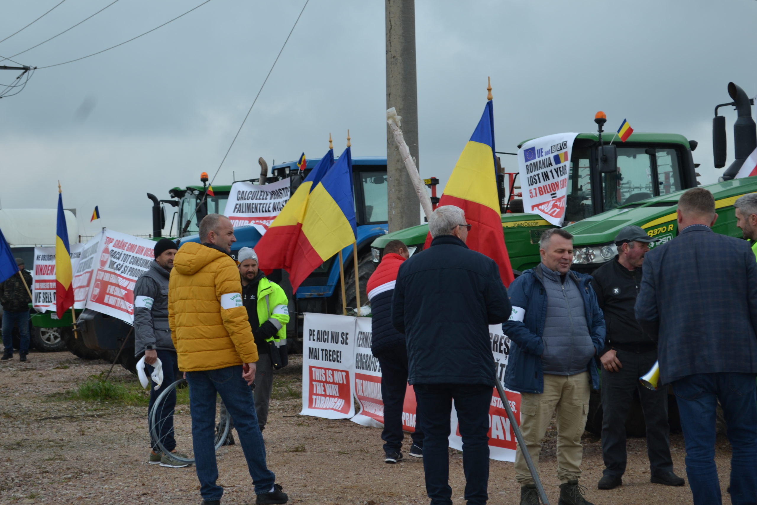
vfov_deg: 19.7
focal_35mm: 69
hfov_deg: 29.2
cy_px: 252
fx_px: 1451
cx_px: 378
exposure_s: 1/160
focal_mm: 46
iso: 100
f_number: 6.3
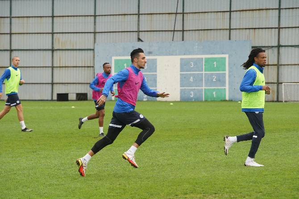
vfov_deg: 6.9
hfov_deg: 10.3
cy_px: 100
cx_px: 150
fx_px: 1661
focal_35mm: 200
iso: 3200
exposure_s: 1/1600
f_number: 8
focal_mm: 200
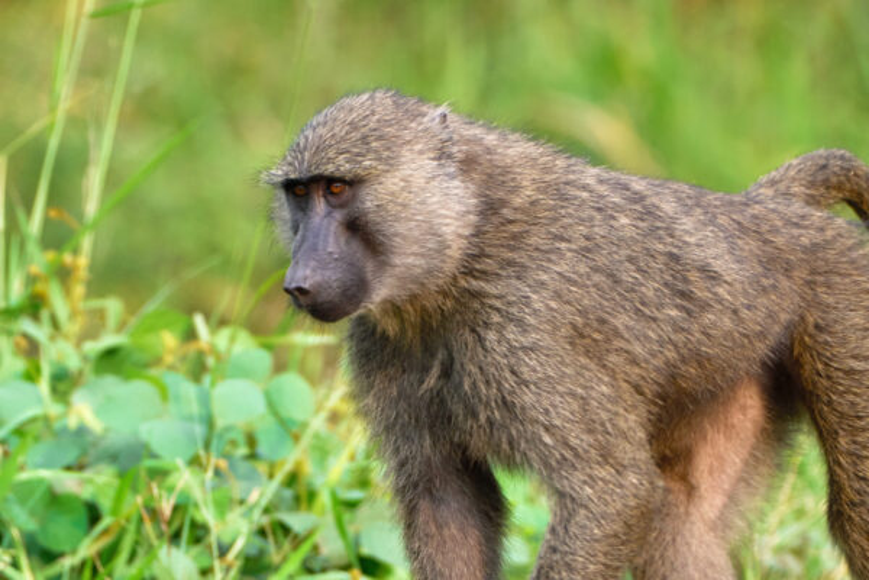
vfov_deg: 1.7
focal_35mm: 800
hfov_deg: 2.6
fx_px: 19310
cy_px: 290
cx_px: 434
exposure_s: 1/400
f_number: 16
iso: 1600
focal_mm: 800
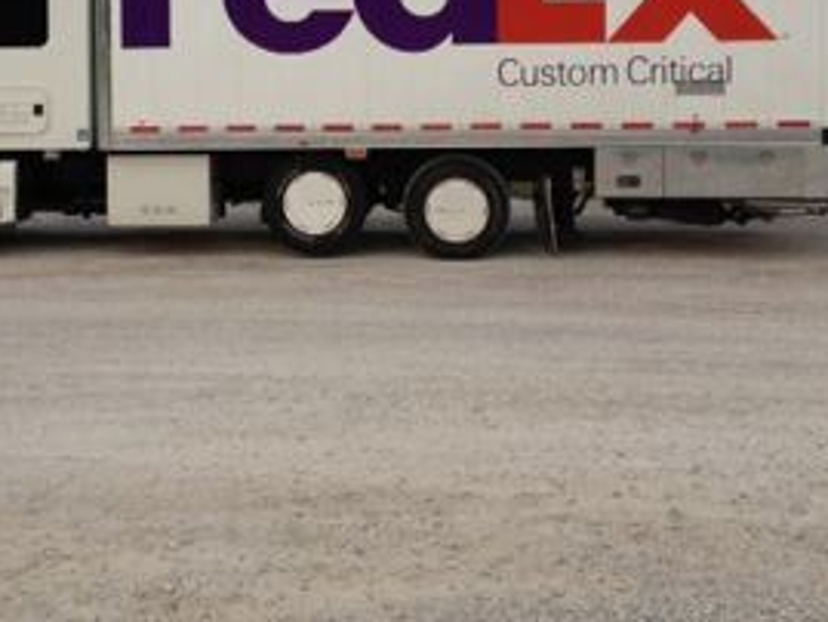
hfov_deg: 29.8
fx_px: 1555
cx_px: 348
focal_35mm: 65
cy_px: 66
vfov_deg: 22.1
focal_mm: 4.28
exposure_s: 1/255
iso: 50
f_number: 2.4
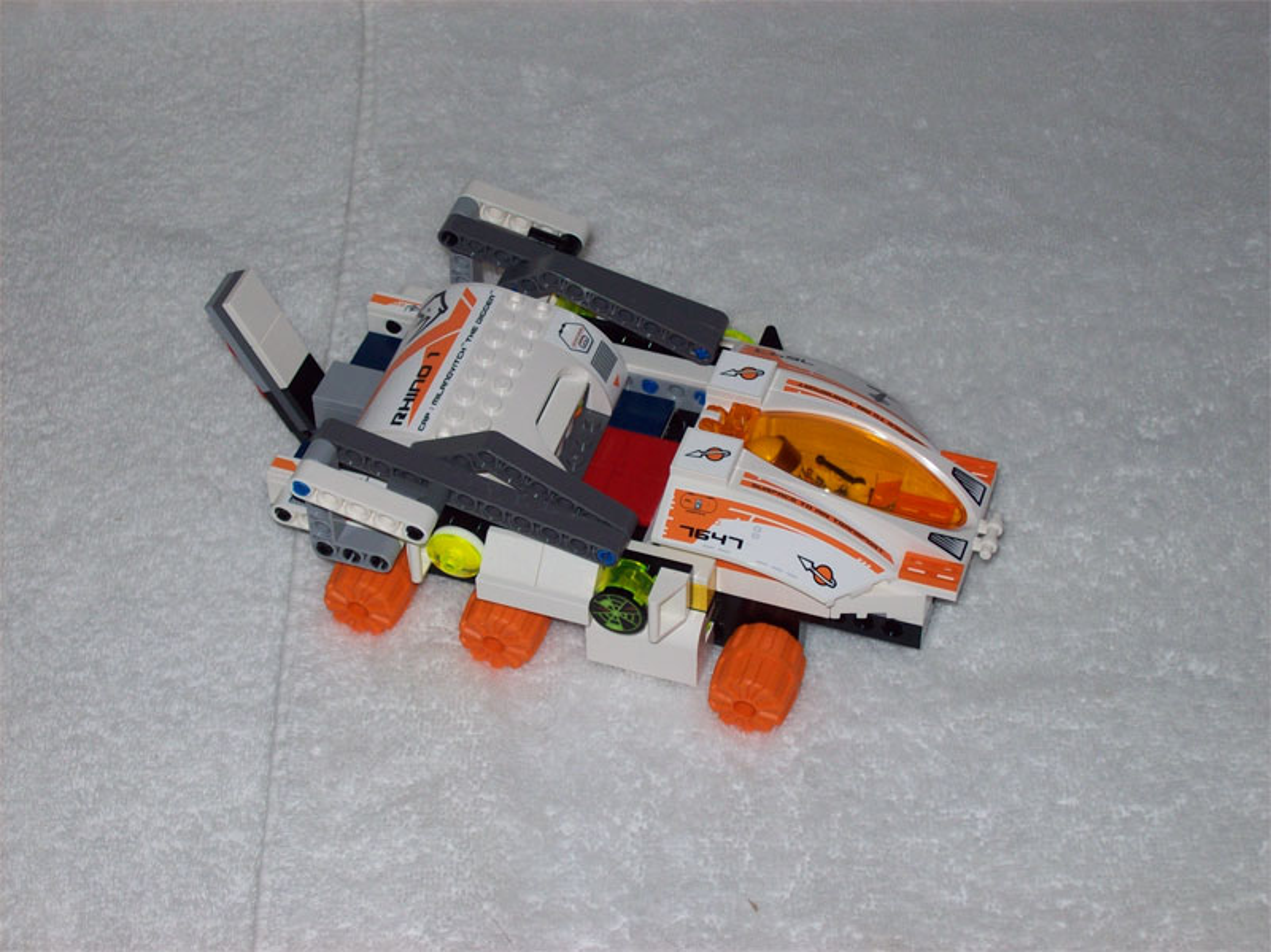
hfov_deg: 27.8
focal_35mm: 70
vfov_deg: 21.0
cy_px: 476
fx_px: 2569
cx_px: 636
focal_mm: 11.6
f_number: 3.8
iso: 80
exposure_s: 1/97.2
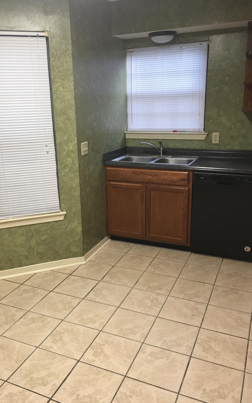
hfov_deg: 40.4
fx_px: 341
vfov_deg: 61.2
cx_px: 101
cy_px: 201
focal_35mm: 31
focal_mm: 4.15
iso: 32
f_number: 2.2
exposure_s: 1/15
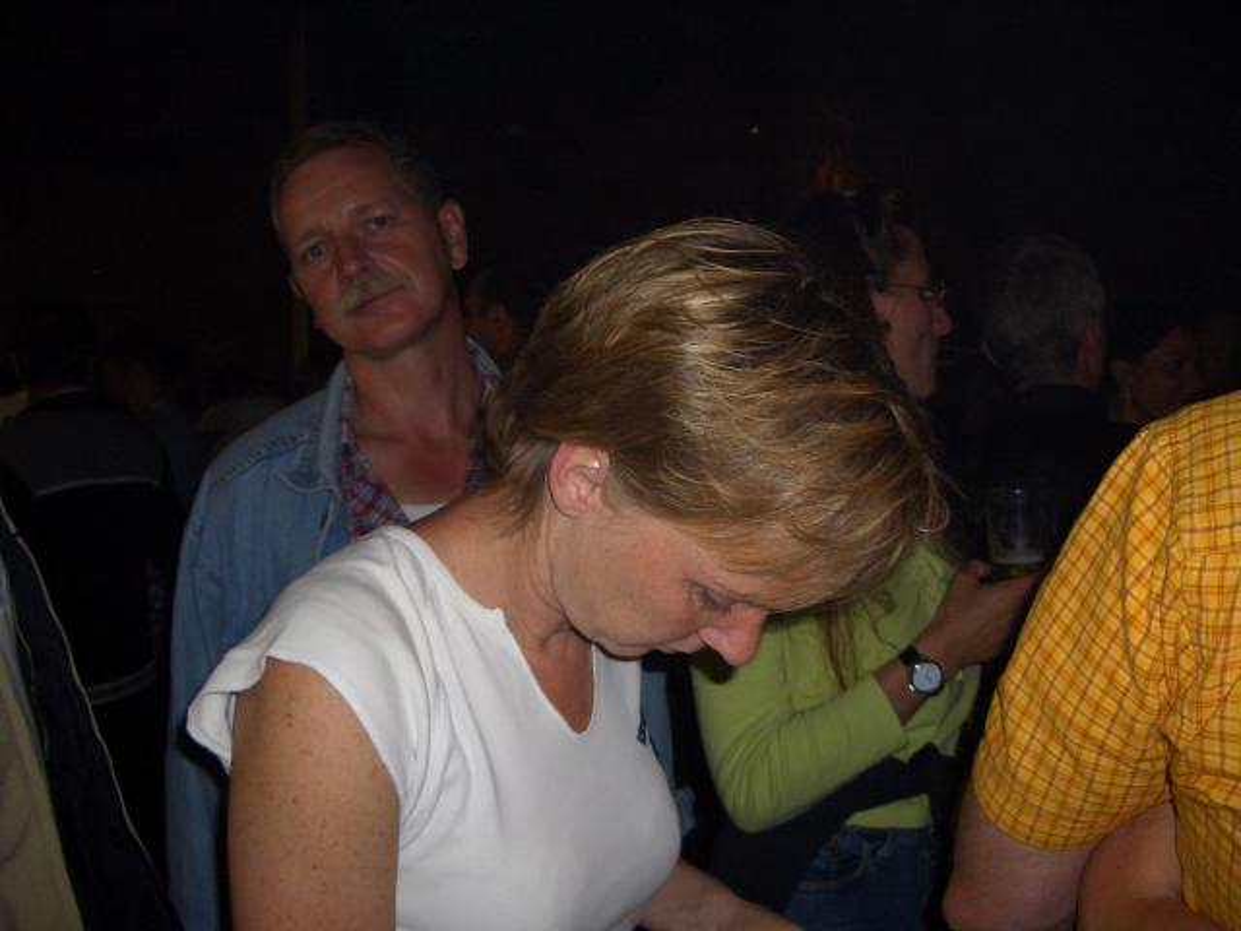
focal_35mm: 35
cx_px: 620
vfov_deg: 40.7
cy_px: 466
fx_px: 1255
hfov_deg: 52.6
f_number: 2.6
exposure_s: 1/60
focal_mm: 5.8
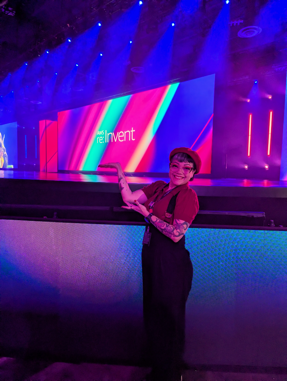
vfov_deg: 71.5
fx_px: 265
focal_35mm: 24
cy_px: 190
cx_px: 144
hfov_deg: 56.9
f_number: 1.85
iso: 329
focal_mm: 6.81
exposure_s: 1/120
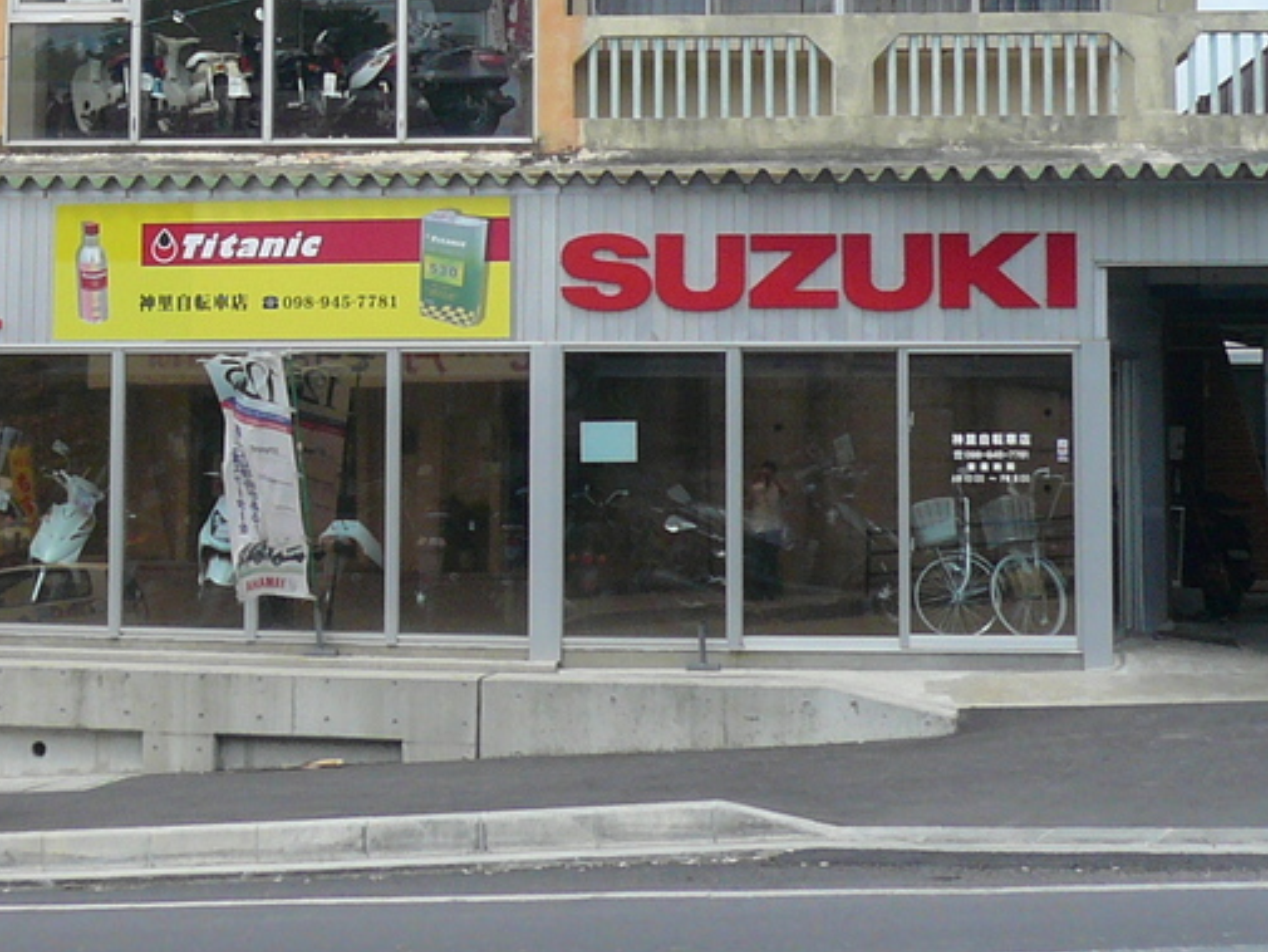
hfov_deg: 25.8
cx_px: 394
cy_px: 188
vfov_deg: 19.4
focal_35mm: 75
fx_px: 2748
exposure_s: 1/200
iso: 100
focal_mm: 4.6
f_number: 8
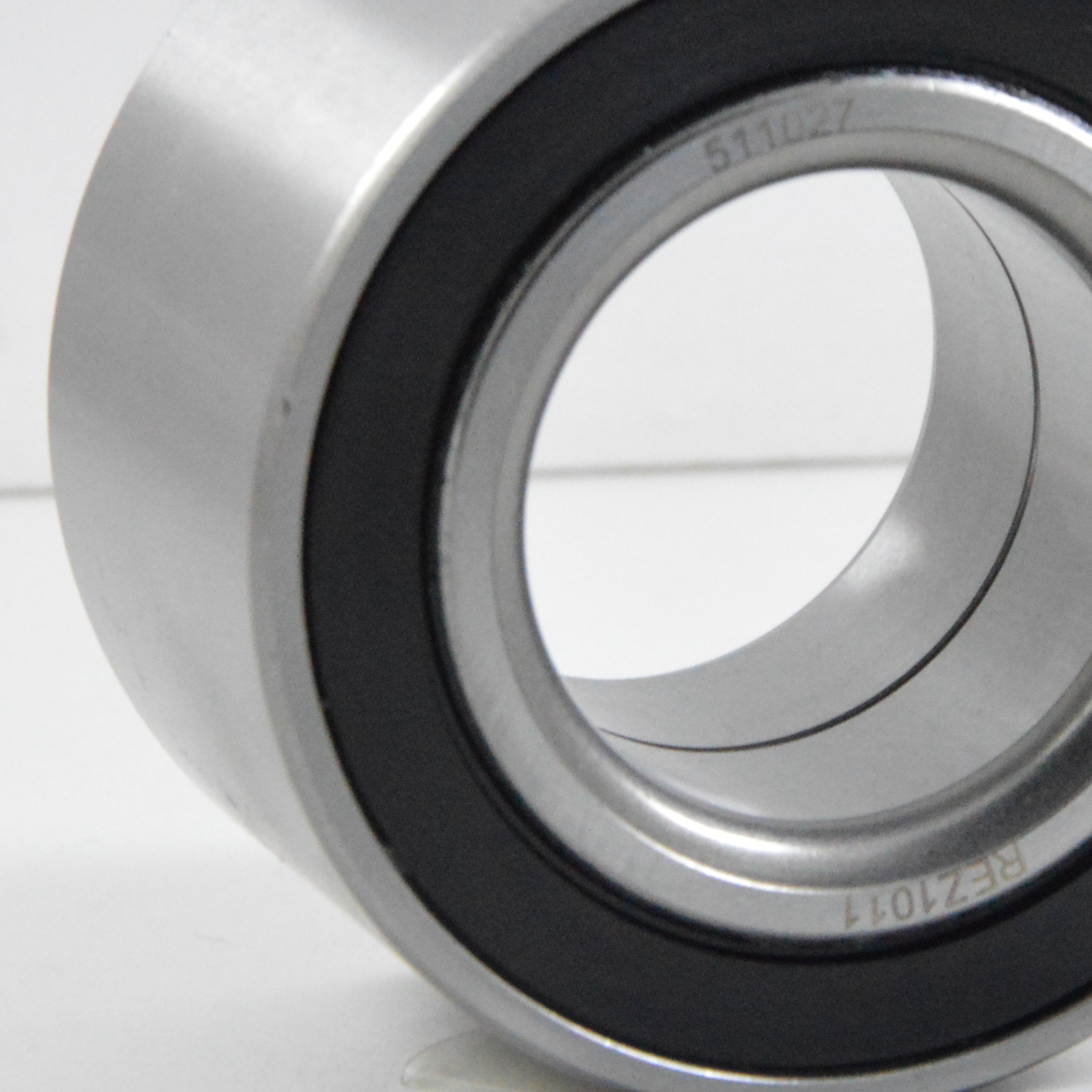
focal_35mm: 327
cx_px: 836
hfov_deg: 5.4
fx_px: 11671
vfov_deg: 5.4
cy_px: 443
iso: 3200
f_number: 8
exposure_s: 1/100
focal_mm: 70
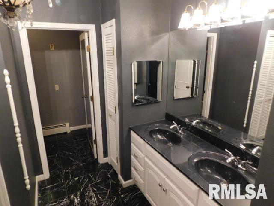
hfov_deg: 73.9
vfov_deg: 58.9
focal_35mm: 23
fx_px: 182
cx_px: 137
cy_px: 103
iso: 400
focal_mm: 4
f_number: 3
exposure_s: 1/15
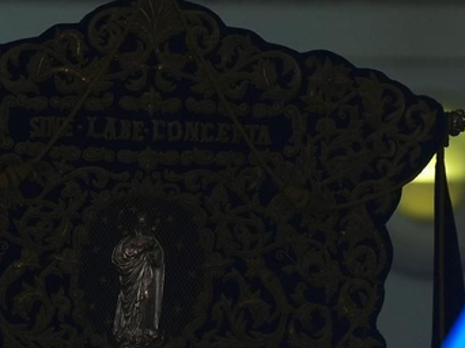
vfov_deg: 1.7
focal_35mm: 891
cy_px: 11
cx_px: 114
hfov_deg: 2.2
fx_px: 11960
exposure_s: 1/400
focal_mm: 198
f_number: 4
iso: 200
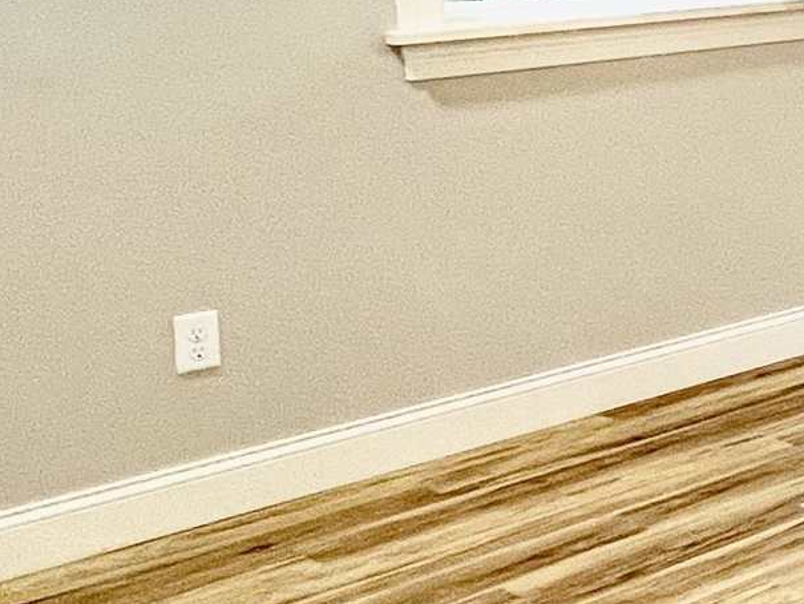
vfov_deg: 21.8
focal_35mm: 66
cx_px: 1422
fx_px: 1533
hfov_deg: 20.9
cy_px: 77
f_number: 1.8
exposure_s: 1/120
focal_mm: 1.57
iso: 200
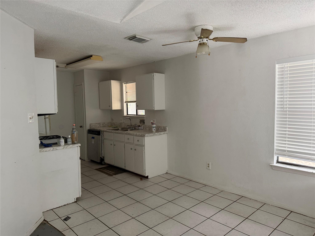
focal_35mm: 24
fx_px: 218
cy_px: 118
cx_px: 158
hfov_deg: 71.6
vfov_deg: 56.8
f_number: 1.78
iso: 400
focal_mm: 6.76
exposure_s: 1/60
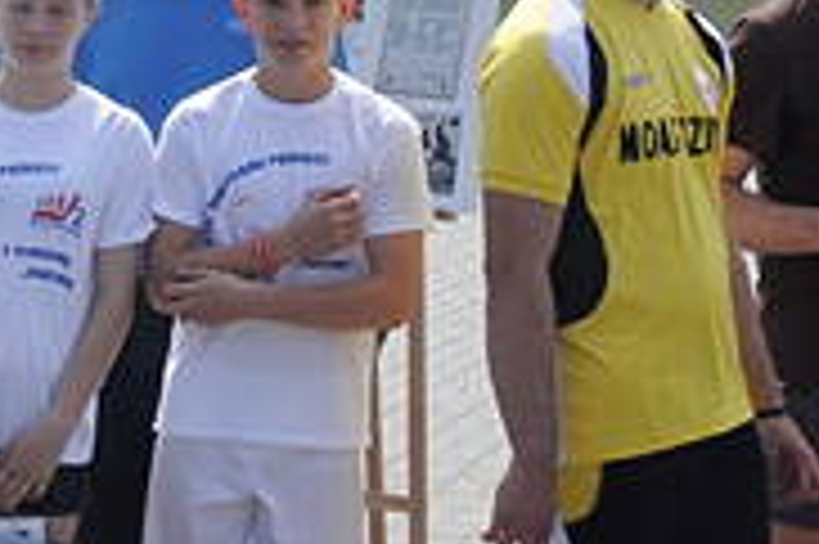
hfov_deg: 14.4
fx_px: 2864
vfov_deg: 10.9
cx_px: -652
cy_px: 357
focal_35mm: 126
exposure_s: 1/500
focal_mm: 18
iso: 800
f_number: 11
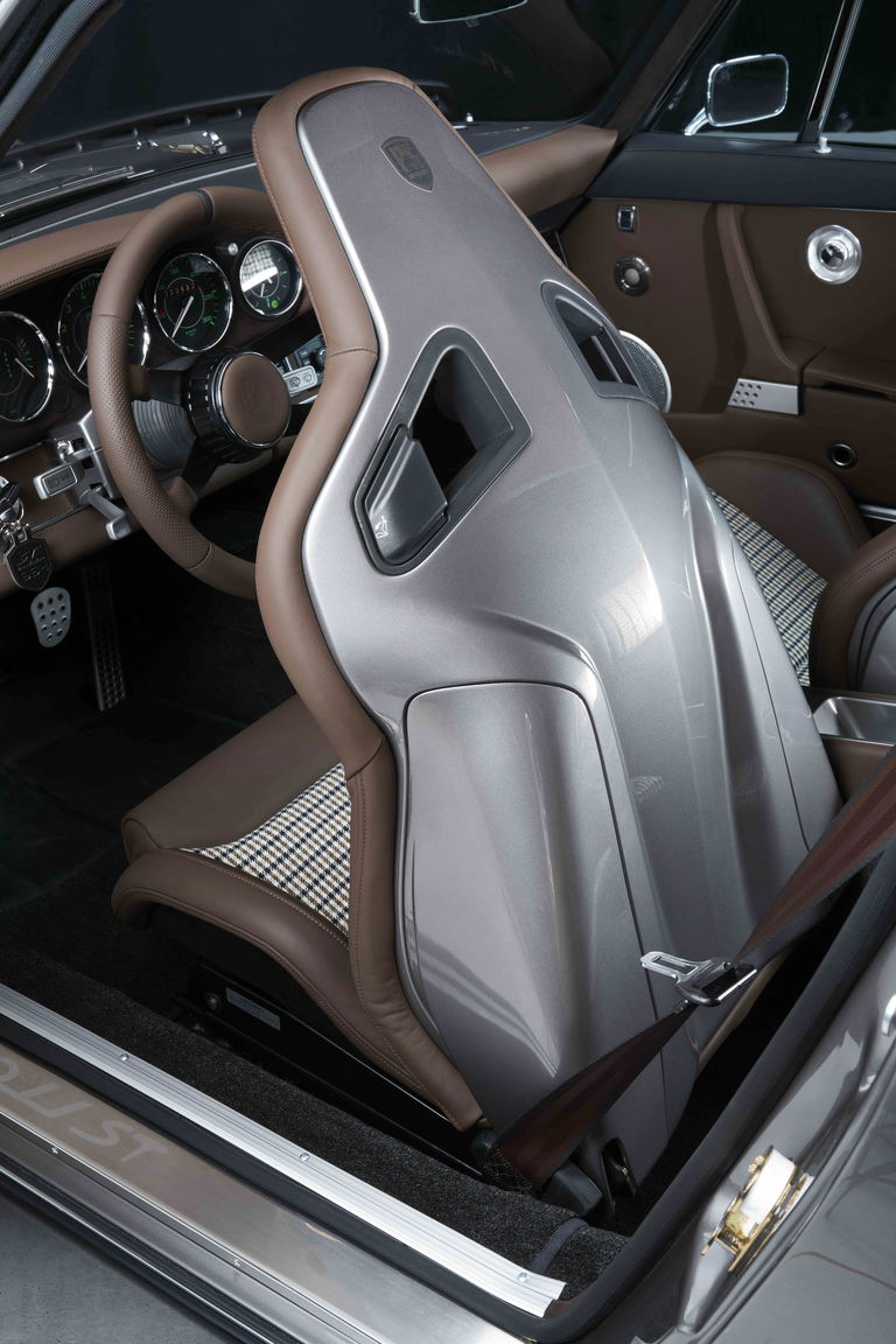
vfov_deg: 51.9
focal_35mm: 37
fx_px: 1381
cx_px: 448
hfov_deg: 35.9
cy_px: 672
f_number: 13
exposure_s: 1/3
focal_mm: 37
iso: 400
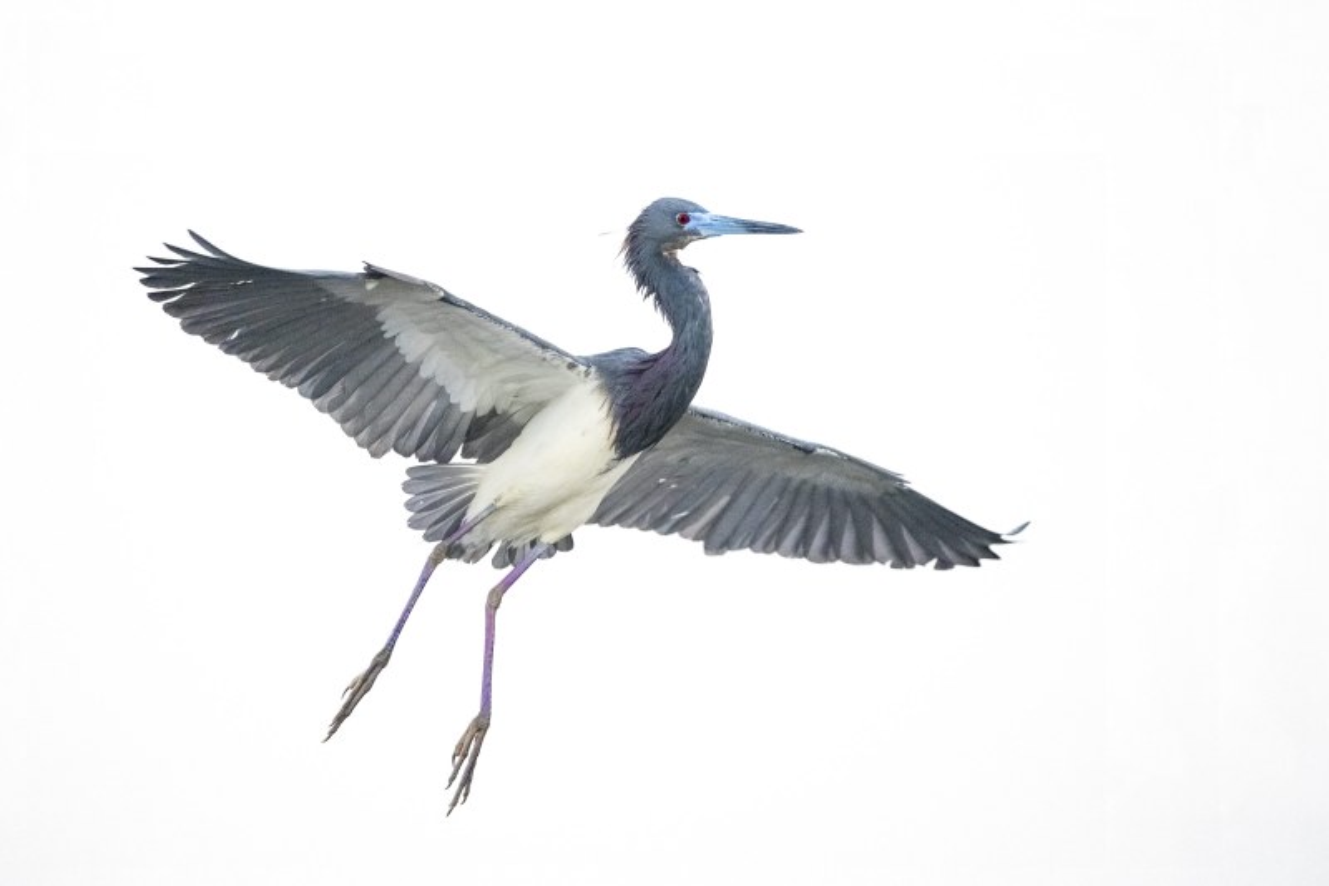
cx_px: 664
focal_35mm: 306
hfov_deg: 6.7
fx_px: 11293
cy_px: 443
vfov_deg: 4.5
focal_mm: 306
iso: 8000
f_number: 6.3
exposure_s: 1/1000
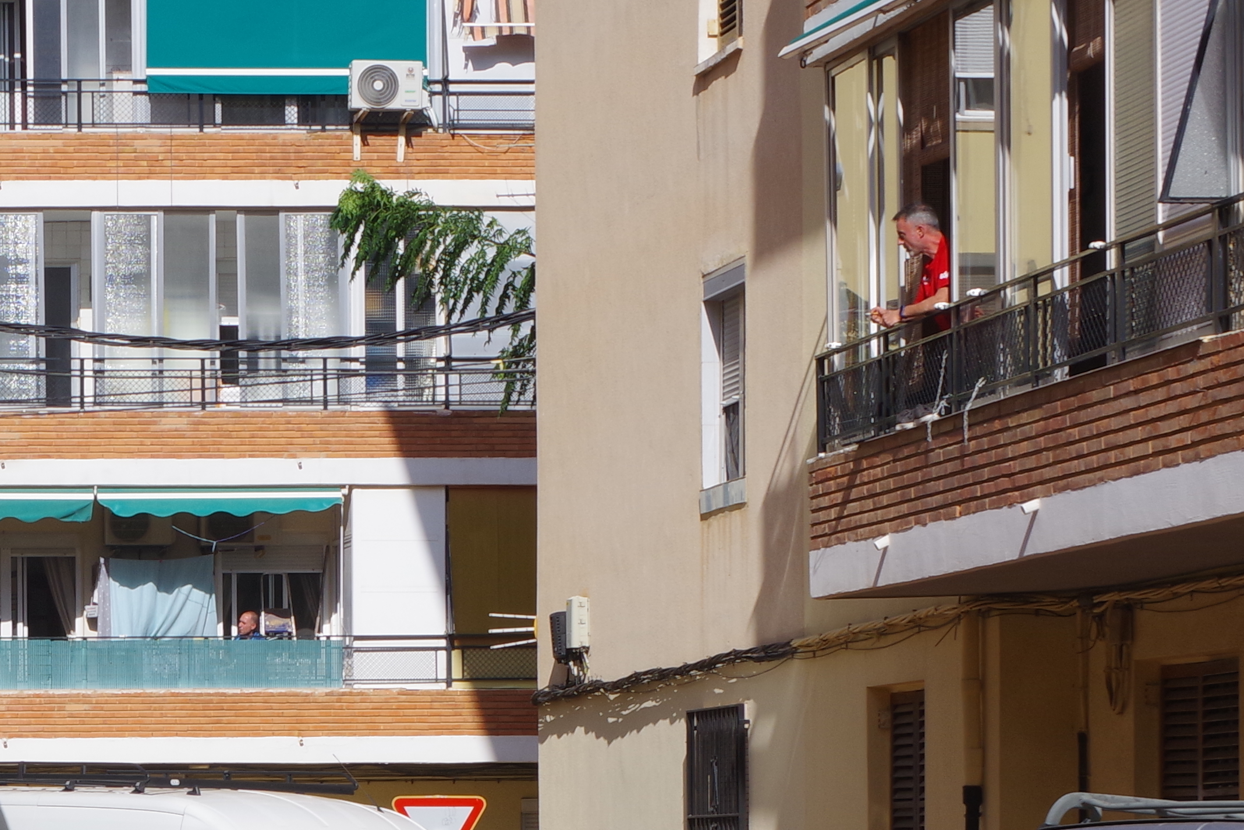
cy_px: 983
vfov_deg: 9.3
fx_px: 5045
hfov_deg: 13.6
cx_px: -317
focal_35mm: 146
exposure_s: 1/200
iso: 200
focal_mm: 35
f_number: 14
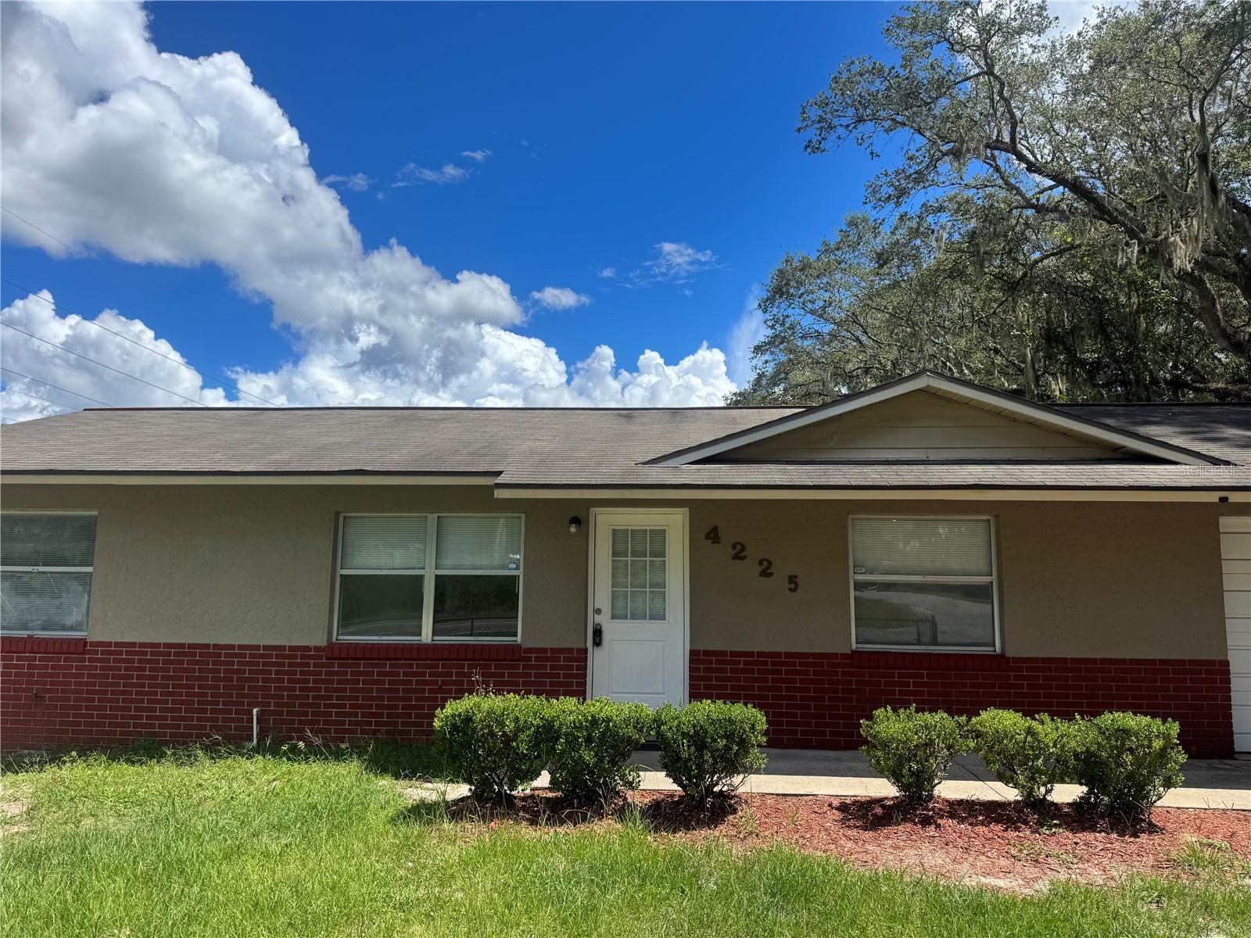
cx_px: 626
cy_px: 469
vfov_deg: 56.8
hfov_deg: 71.6
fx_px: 867
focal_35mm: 24
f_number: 1.78
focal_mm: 6.76
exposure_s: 1/4310
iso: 80
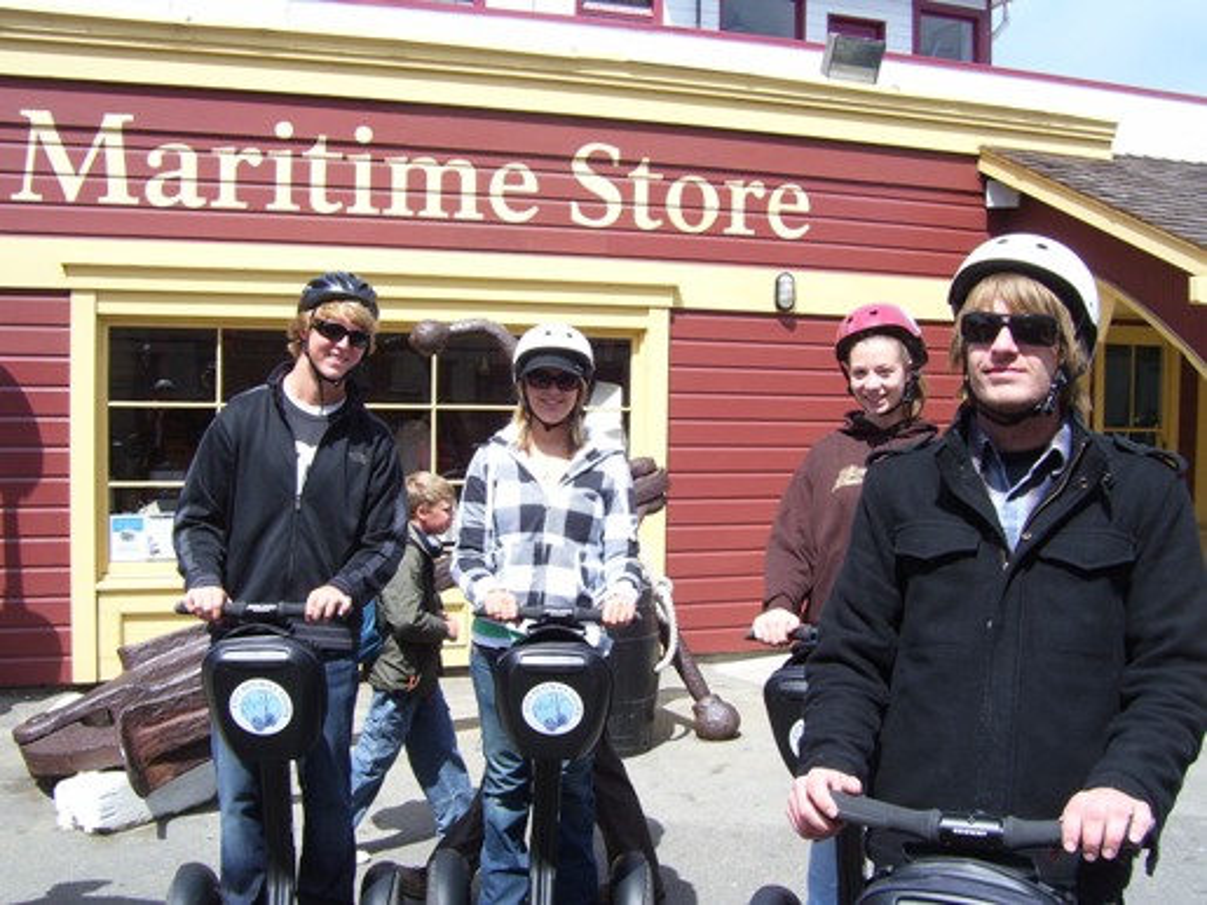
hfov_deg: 50.1
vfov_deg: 38.7
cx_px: 604
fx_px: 1290
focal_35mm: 37
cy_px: 452
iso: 80
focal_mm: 6
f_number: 4.8
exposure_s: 1/350
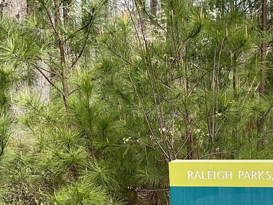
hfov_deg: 22.9
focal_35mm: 83
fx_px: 655
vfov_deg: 17.1
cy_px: 236
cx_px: 248
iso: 16
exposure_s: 1/514
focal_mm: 3
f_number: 1.8
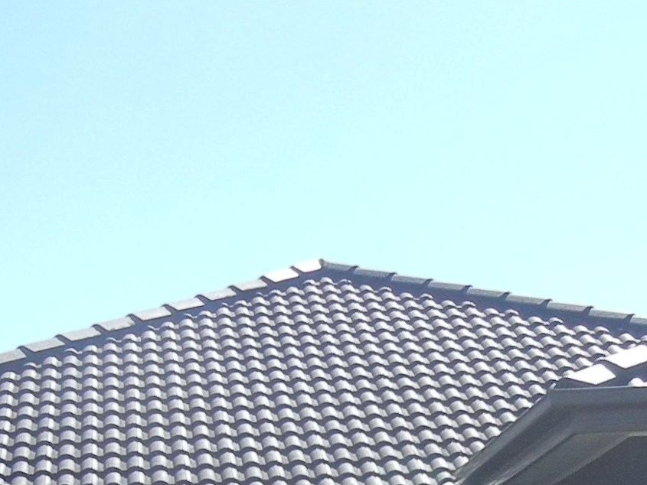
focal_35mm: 142
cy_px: 848
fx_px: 2654
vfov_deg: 9.9
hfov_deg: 13.9
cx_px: 330
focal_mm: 5.4
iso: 160
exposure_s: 1/832
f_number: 3.5
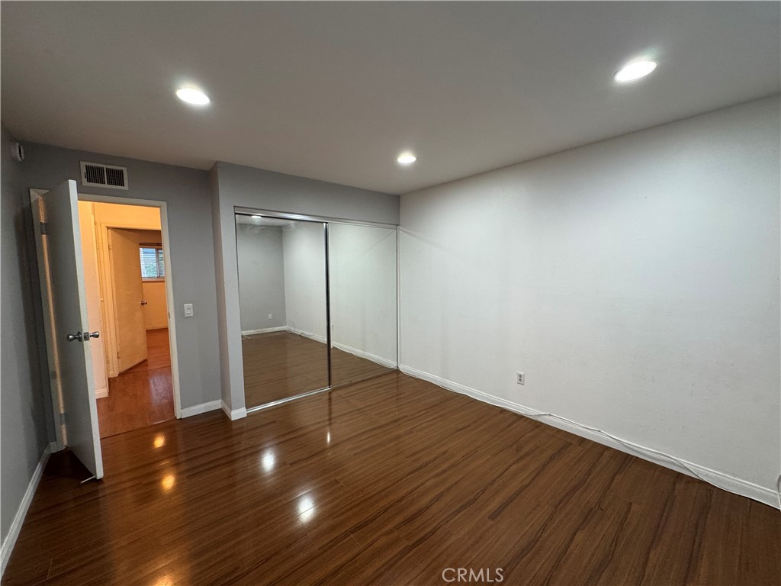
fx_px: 316
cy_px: 293
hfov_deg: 102.1
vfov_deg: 85.7
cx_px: 390
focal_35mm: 14
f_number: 2.2
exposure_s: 1/60
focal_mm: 2.22
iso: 200
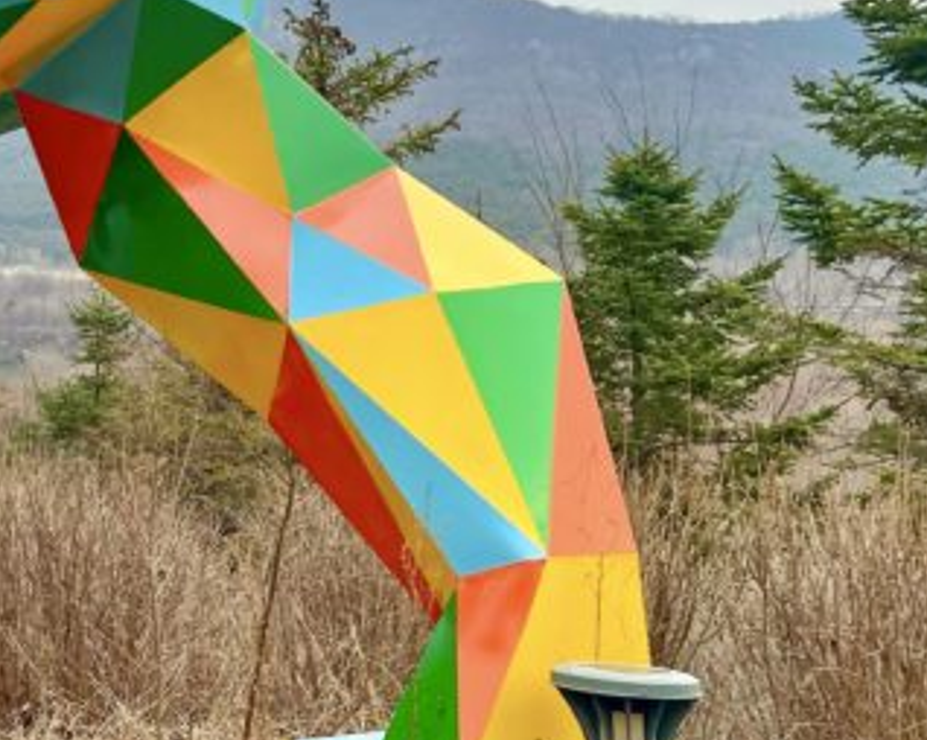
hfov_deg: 28.4
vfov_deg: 25.4
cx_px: -146
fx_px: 1618
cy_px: 178
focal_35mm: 59
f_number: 1.6
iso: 32
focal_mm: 5.1
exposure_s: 1/2717
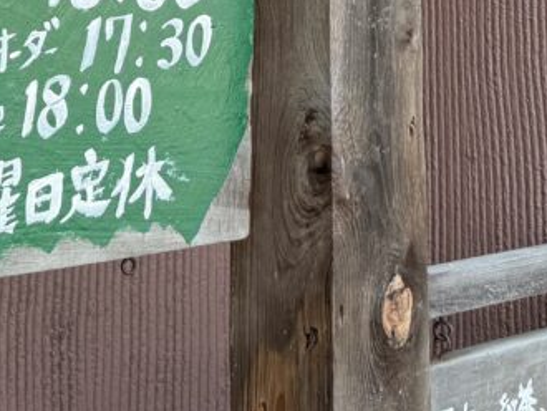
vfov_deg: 14.3
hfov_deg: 21.1
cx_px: 290
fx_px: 1471
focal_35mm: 93
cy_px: -298
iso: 80
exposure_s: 1/607
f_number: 1.78
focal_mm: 6.76
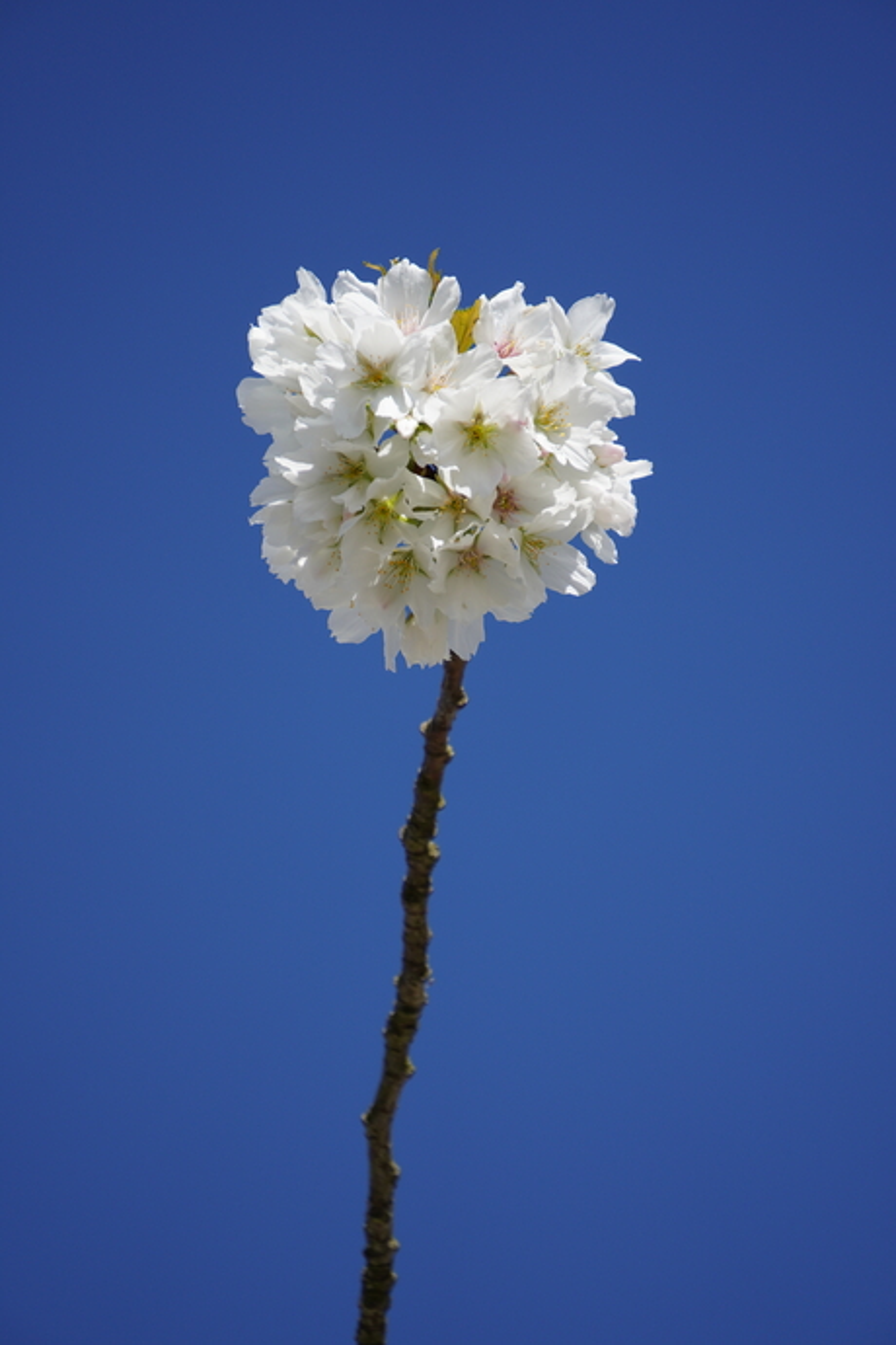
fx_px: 16799
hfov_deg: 3.1
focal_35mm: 450
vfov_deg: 4.6
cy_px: 672
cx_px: 448
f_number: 6.3
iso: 125
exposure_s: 1/500
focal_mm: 300
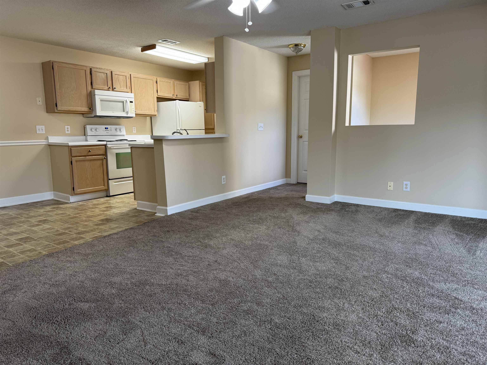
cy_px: 182
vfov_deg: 56.8
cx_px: 244
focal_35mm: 24
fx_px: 338
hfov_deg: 71.6
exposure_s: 1/120
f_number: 1.78
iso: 125
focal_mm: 6.76
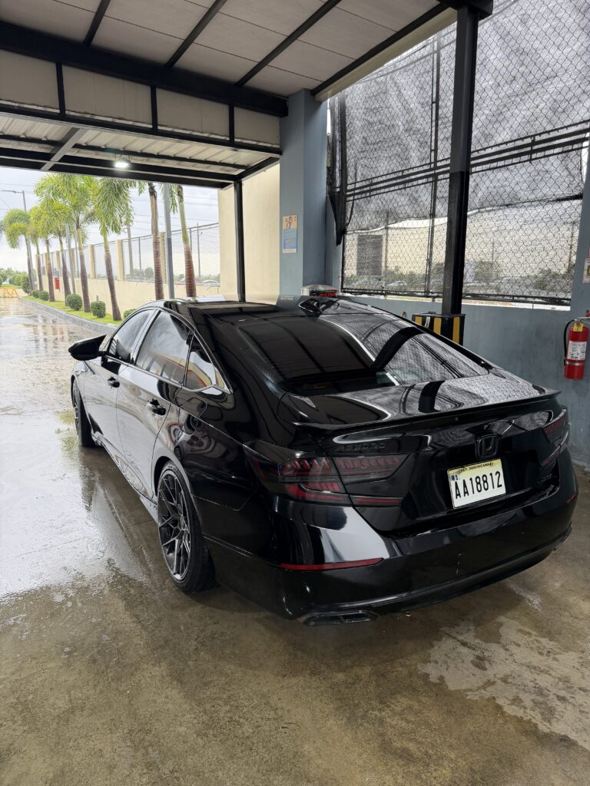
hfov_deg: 56.8
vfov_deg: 71.6
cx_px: 295
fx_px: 545
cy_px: 393
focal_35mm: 24
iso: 125
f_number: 1.78
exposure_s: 1/158
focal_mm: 6.76
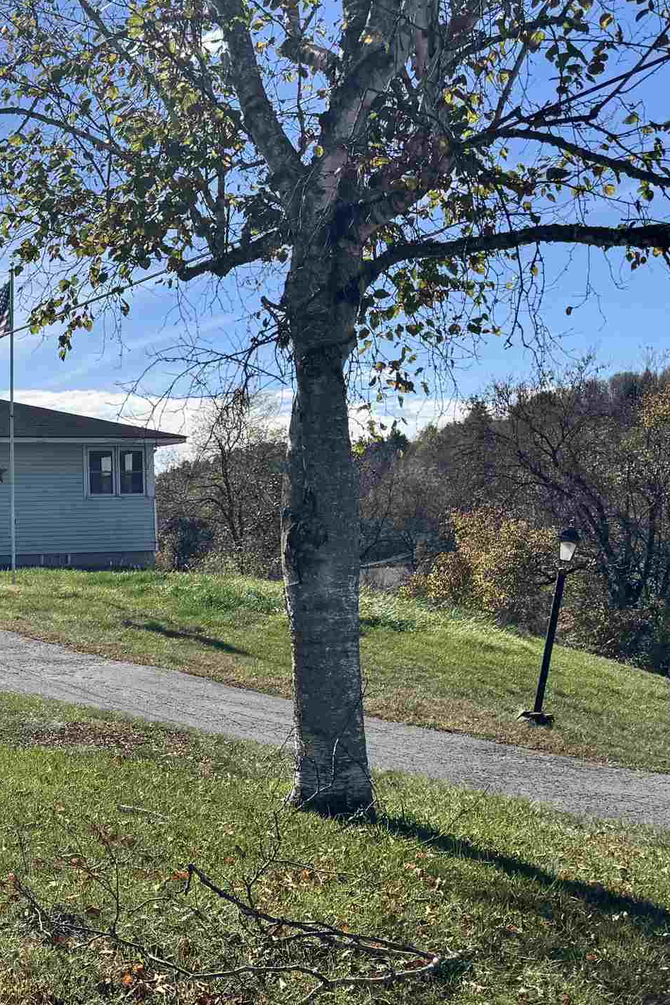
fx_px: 1507
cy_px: 586
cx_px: -229
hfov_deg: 22.2
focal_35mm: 54
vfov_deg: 36.8
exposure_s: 1/7092
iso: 80
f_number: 1.78
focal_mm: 6.76
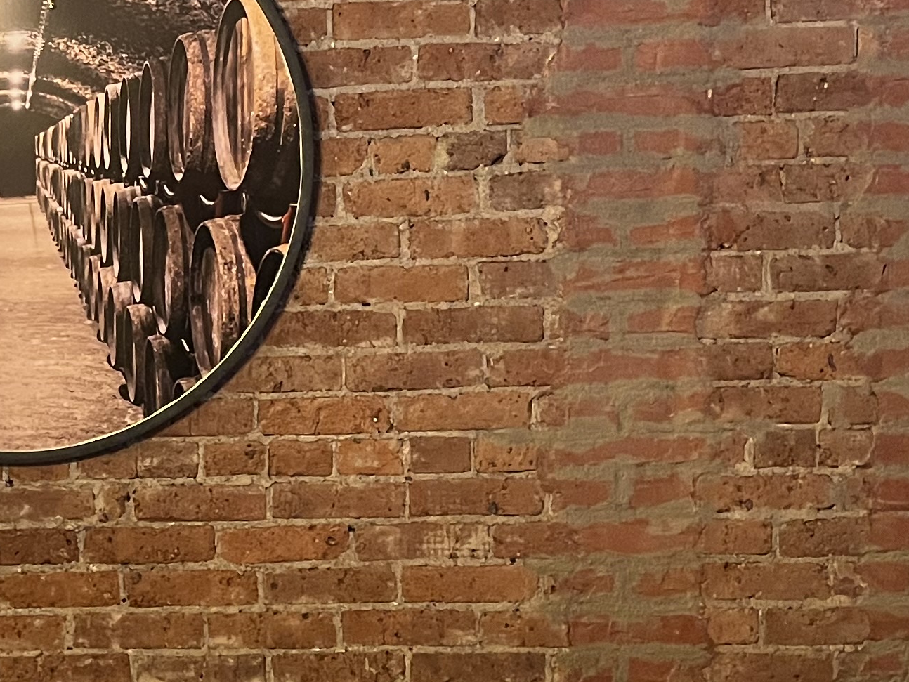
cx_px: 49
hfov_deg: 23.3
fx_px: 2127
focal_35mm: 81
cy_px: 460
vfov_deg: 18.2
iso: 640
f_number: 1.6
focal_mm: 5.1
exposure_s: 1/30
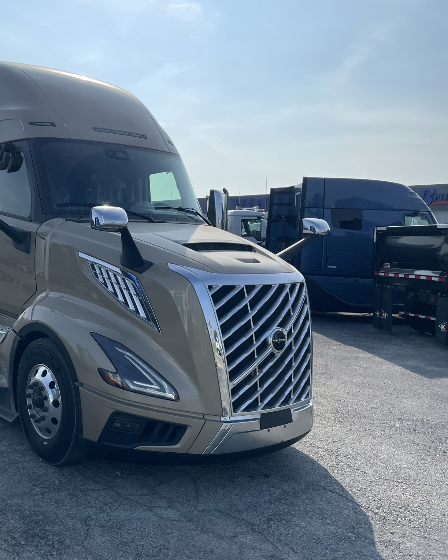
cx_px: 96
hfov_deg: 41.6
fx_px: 564
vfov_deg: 52.8
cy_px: 279
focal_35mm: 34
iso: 32
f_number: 1.6
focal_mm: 4.2
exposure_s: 1/5814
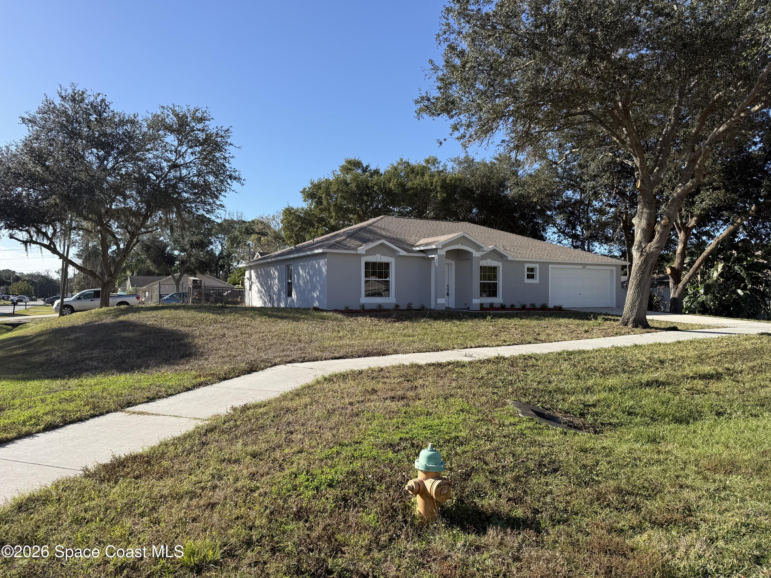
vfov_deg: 56.8
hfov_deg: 71.6
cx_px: 386
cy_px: 289
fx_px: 535
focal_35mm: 24
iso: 80
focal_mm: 6.76
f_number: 1.78
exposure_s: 1/3021
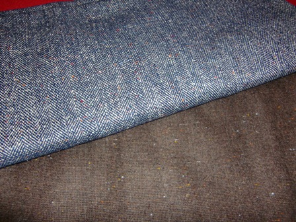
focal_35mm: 28
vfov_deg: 49.7
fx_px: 239
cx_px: 148
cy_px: 111
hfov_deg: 63.4
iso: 64
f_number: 2.6
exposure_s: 1/40
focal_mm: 4.9
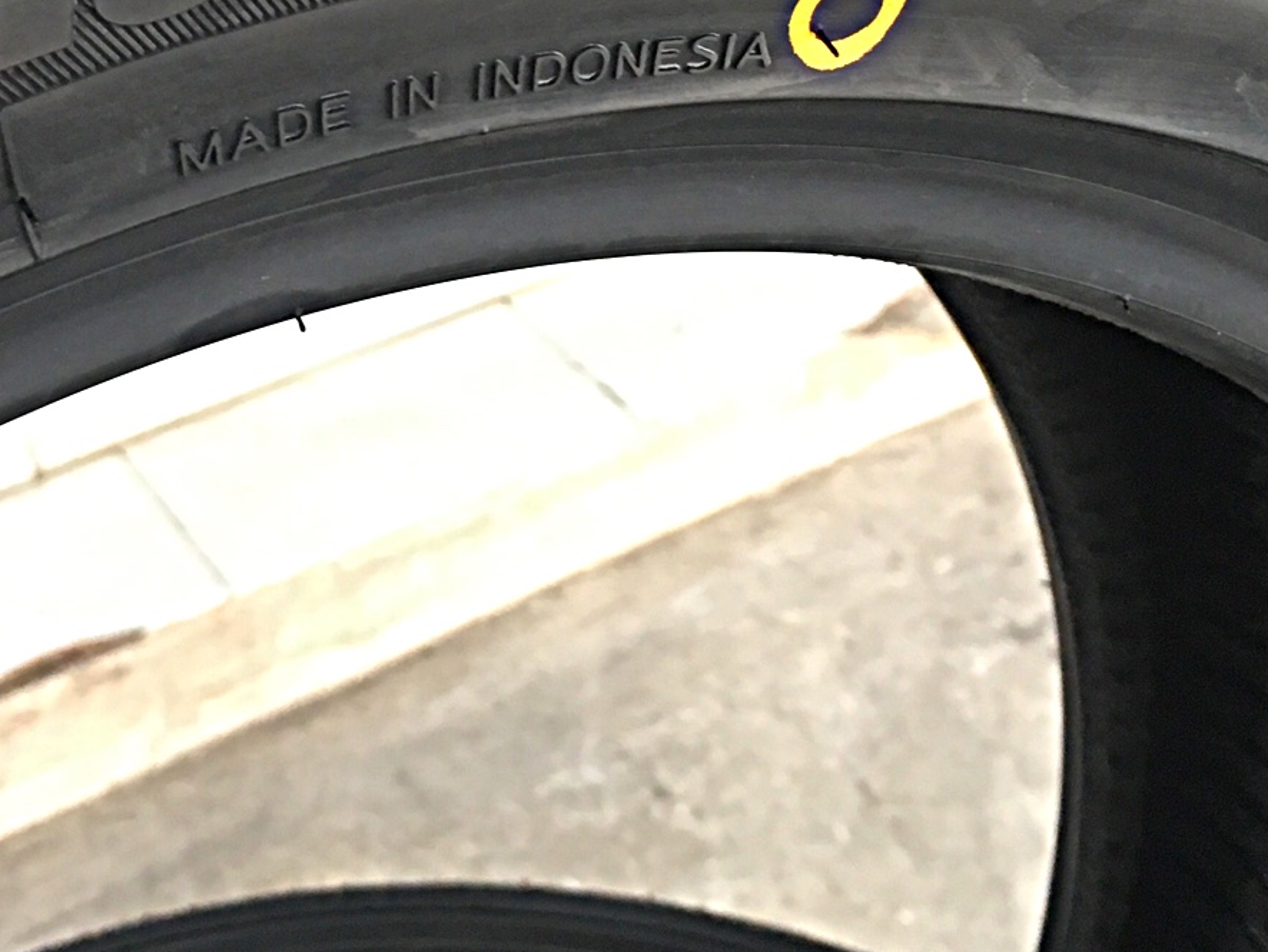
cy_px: 23
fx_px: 2455
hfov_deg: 28.6
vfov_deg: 21.3
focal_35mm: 67
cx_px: 345
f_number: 2.2
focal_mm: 4.15
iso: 80
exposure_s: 1/17
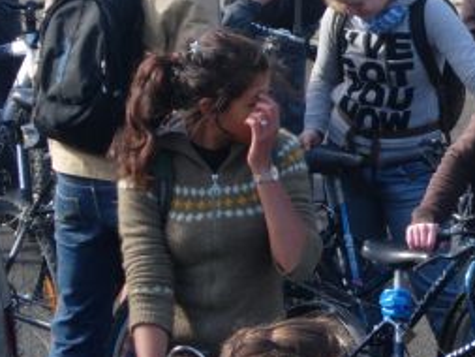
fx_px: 3926
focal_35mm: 286
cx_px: 561
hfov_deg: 6.9
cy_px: 143
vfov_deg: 5.2
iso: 64
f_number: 4.9
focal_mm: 23.4
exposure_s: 1/132
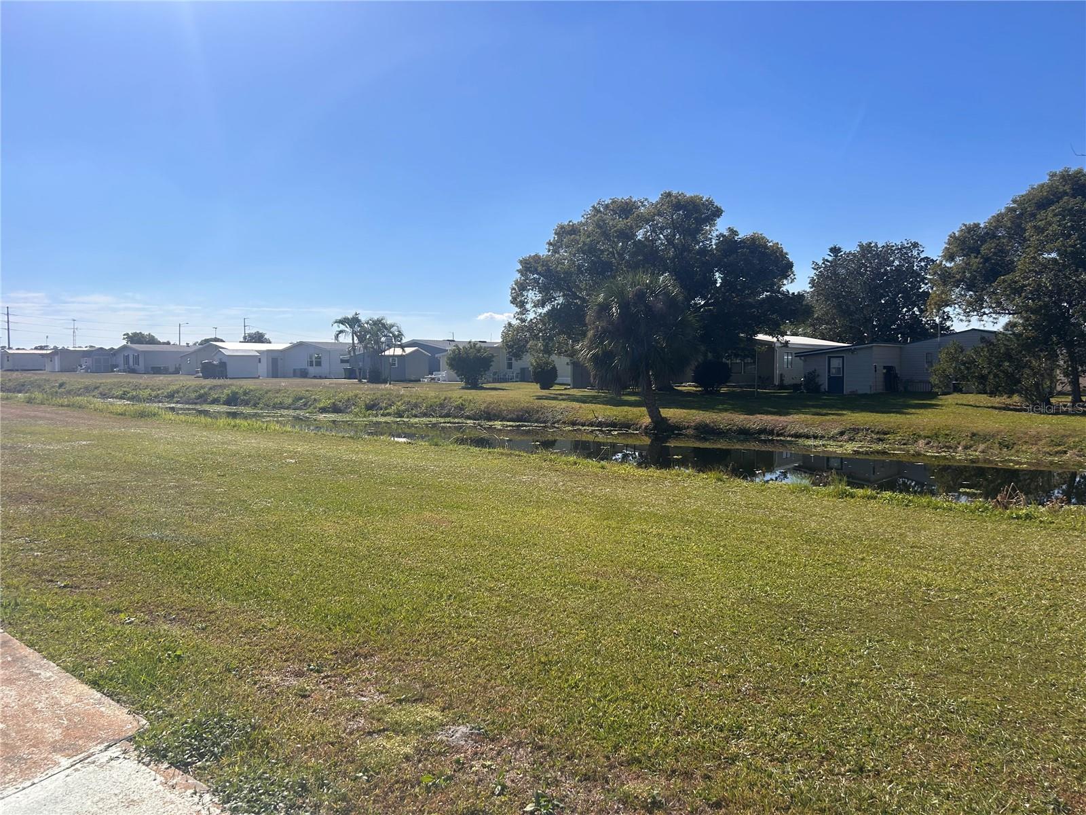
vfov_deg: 53.1
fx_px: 816
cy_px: 408
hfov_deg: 67.3
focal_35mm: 26
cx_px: 543
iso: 50
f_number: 1.5
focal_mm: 5.7
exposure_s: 1/7463
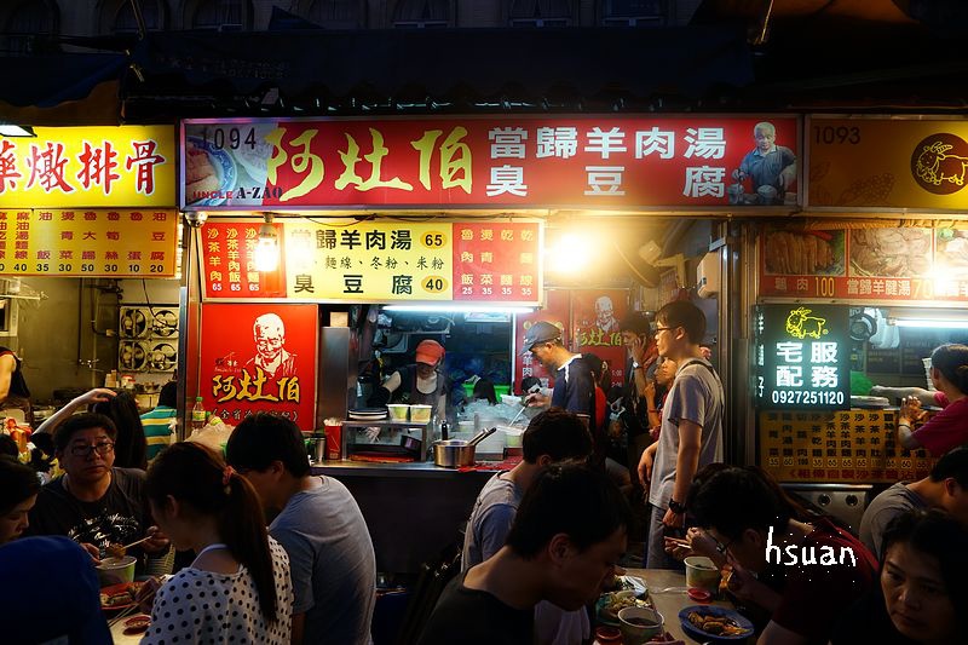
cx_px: 484
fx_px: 645
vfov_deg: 53.1
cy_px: 322
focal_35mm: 24
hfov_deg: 73.8
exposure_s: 1/60
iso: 400
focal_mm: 24
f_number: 4
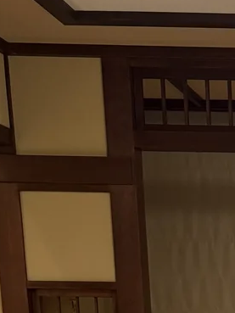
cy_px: 530
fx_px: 941
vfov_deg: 16.4
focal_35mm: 104
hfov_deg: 12.6
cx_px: 456
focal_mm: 6.76
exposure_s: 1/50
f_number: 1.78
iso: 160
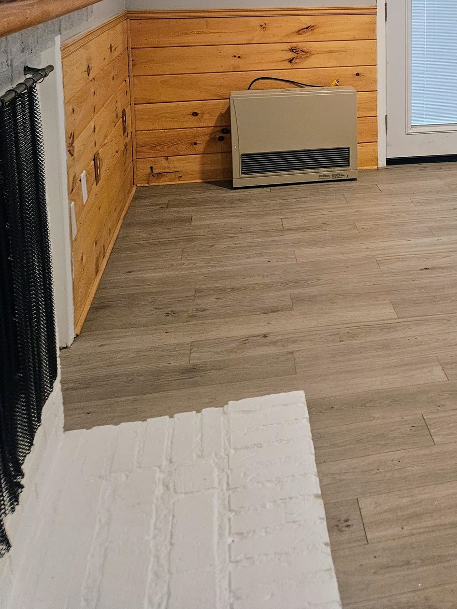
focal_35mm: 42
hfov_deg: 32.6
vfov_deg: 41.3
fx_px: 740
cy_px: 62
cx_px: 410
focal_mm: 5.4
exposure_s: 1/120
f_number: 1.8
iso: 640
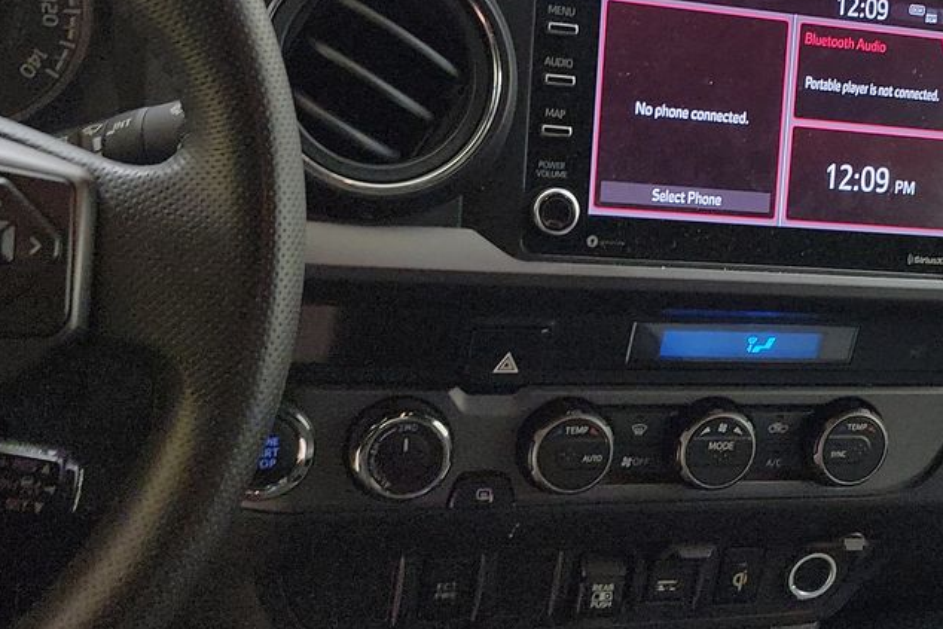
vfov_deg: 21.6
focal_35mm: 63
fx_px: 1651
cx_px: 756
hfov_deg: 31.1
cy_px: 311
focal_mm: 6.7
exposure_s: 1/59
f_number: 1.8
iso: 148
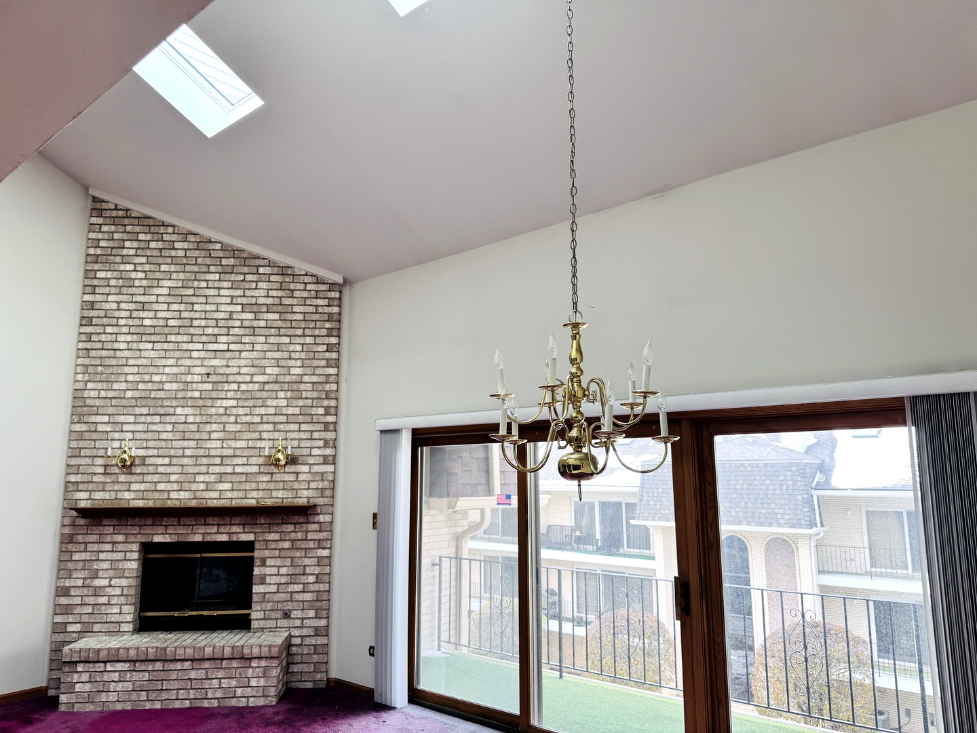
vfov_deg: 56.8
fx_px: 677
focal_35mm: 24
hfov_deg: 71.6
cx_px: 488
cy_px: 366
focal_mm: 6.76
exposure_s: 1/121
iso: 80
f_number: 1.78
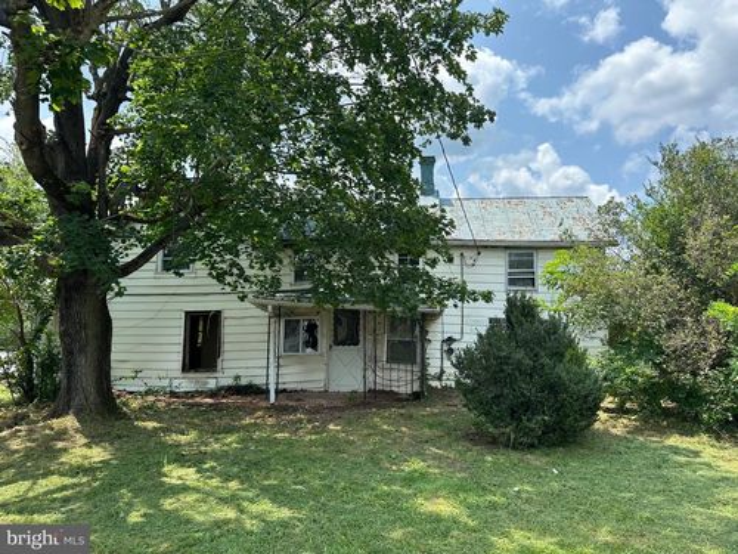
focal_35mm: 24
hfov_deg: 71.6
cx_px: 369
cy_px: 277
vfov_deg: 56.8
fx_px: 512
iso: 80
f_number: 1.78
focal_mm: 6.86
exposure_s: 1/2070
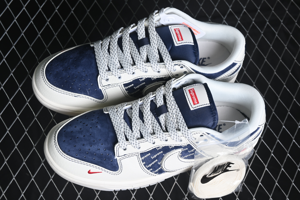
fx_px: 625
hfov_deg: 27.0
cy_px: 100
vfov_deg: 18.2
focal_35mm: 75
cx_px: 150
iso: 160
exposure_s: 1/80
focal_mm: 50
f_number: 7.1
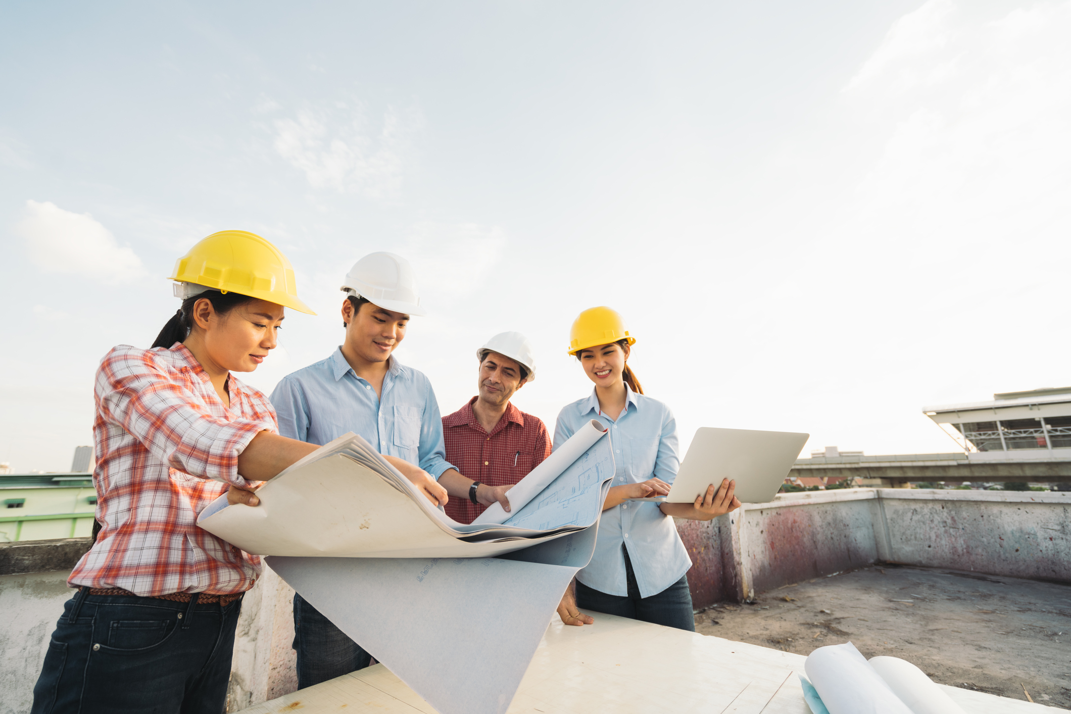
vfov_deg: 73.8
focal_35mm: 16
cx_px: 536
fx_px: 476
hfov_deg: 96.7
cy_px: 357
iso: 100
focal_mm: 16
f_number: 4
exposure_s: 1/250
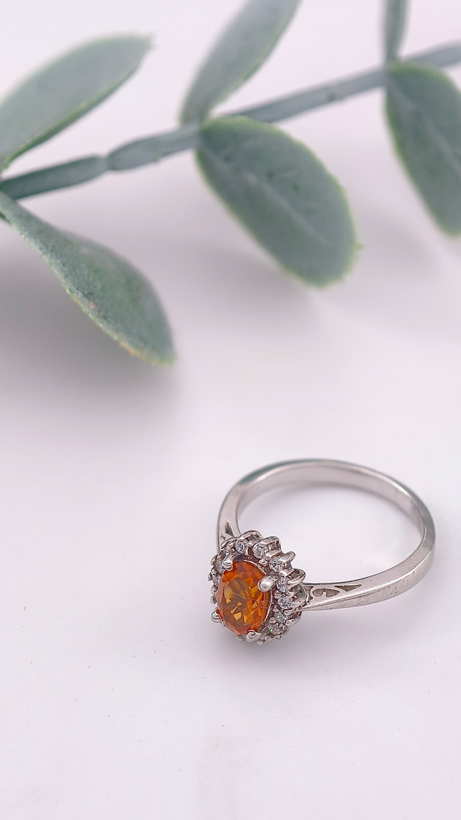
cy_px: 412
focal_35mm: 143
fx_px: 3109
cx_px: 209
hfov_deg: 8.5
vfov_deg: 15.0
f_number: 2.67
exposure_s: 1/200
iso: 125
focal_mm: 22.48
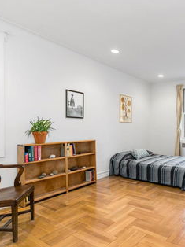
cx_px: 142
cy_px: 124
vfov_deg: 68.7
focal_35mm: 25
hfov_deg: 51.5
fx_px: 181
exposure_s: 1/2.5
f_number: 8
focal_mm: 11.5
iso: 100
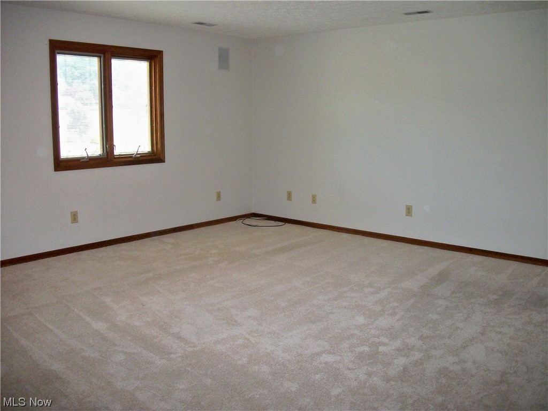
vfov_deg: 44.2
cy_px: 206
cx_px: 274
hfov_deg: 56.8
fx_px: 507
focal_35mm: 32
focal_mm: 5.7
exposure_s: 1/125
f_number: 2.9
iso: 250
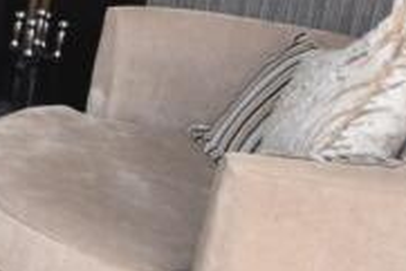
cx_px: -458
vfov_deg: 15.8
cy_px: 6
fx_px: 959
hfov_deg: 16.5
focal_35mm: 85
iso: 100
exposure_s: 1/25
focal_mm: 10
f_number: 3.5
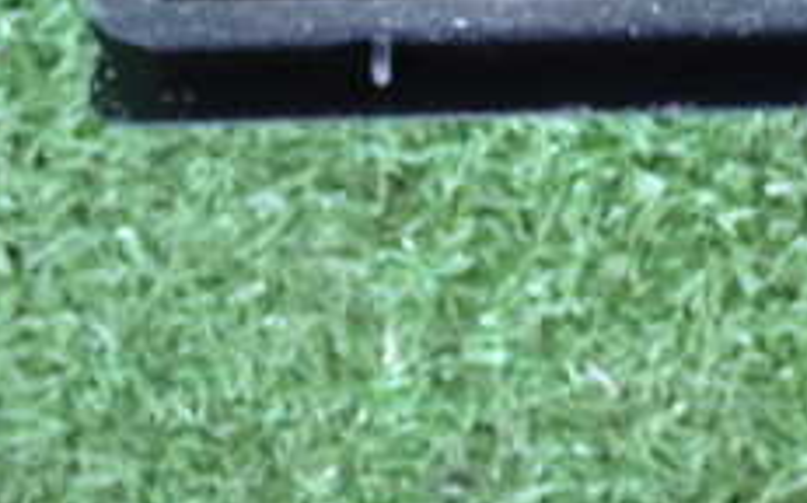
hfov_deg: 9.8
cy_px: -258
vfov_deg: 6.1
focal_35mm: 212
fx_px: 4659
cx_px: 835
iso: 800
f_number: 4.1
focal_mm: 13.65
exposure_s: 1/20
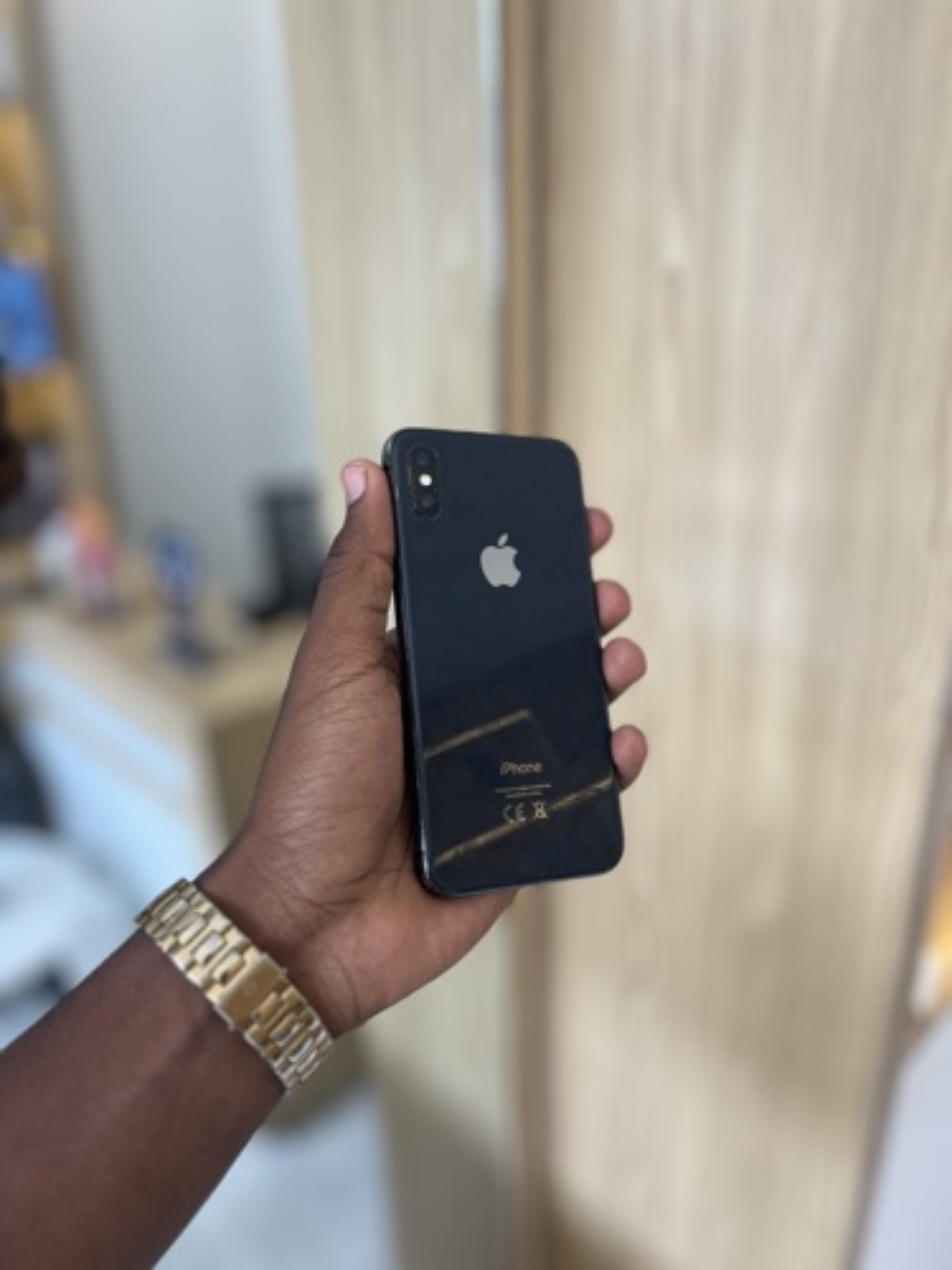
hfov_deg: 53.1
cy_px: 635
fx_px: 953
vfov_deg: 67.3
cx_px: 476
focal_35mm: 26
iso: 64
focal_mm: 5.1
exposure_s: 1/100
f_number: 1.6
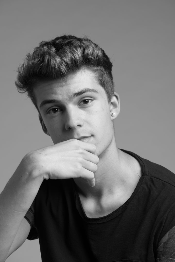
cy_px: 132
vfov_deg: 19.3
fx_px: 773
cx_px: 88
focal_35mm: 106
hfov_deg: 12.9
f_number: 9
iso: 100
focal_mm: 105
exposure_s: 1/160
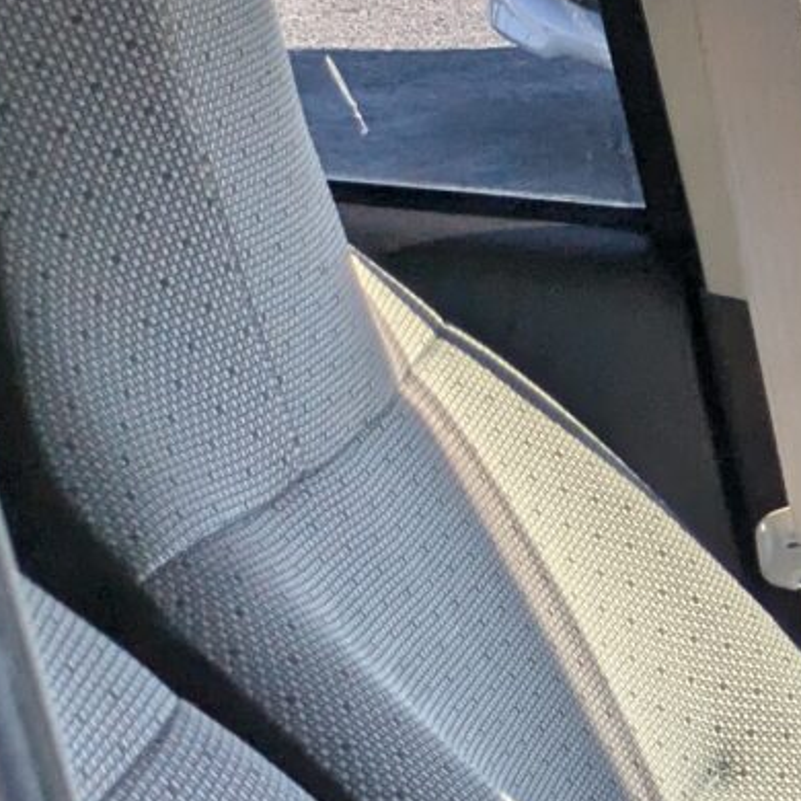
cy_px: 1448
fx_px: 3796
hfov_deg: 9.8
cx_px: 2241
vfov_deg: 11.2
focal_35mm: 145
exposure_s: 1/1340
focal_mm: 5.43
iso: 44
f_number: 1.89
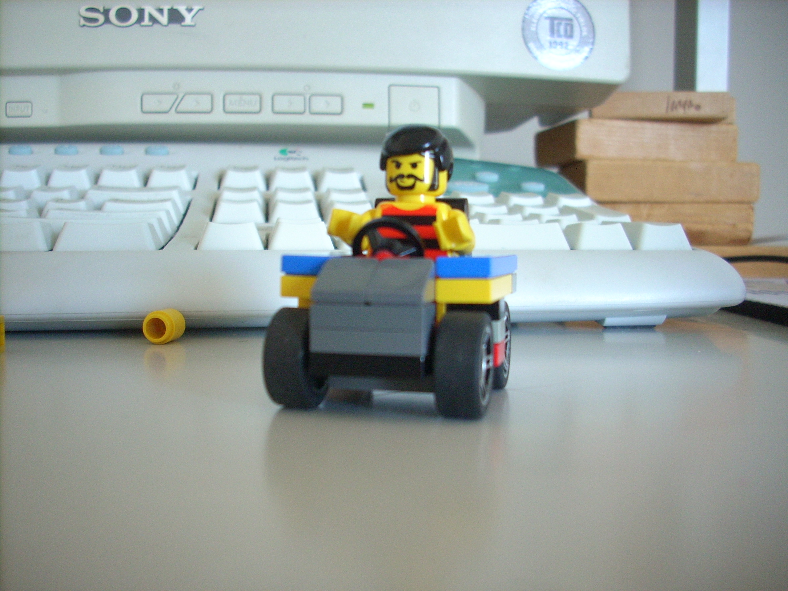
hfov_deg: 50.1
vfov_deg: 38.7
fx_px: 842
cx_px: 394
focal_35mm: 37
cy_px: 296
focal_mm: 6.2
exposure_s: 1/14.7
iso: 200
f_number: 2.8
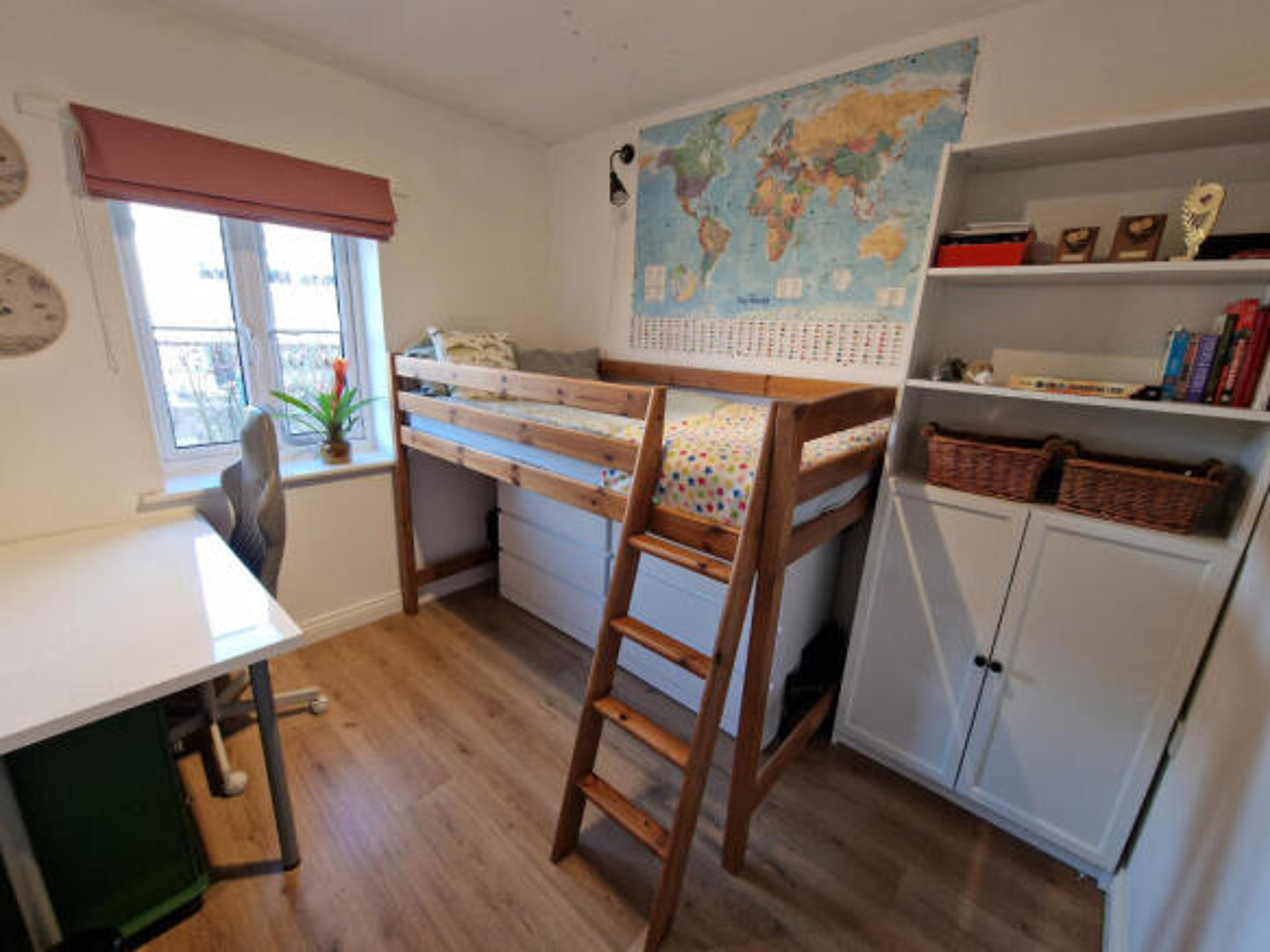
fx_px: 477
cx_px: 635
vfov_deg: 89.9
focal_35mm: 13
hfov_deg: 106.2
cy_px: 476
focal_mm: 2.2
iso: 160
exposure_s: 1/50
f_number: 2.2
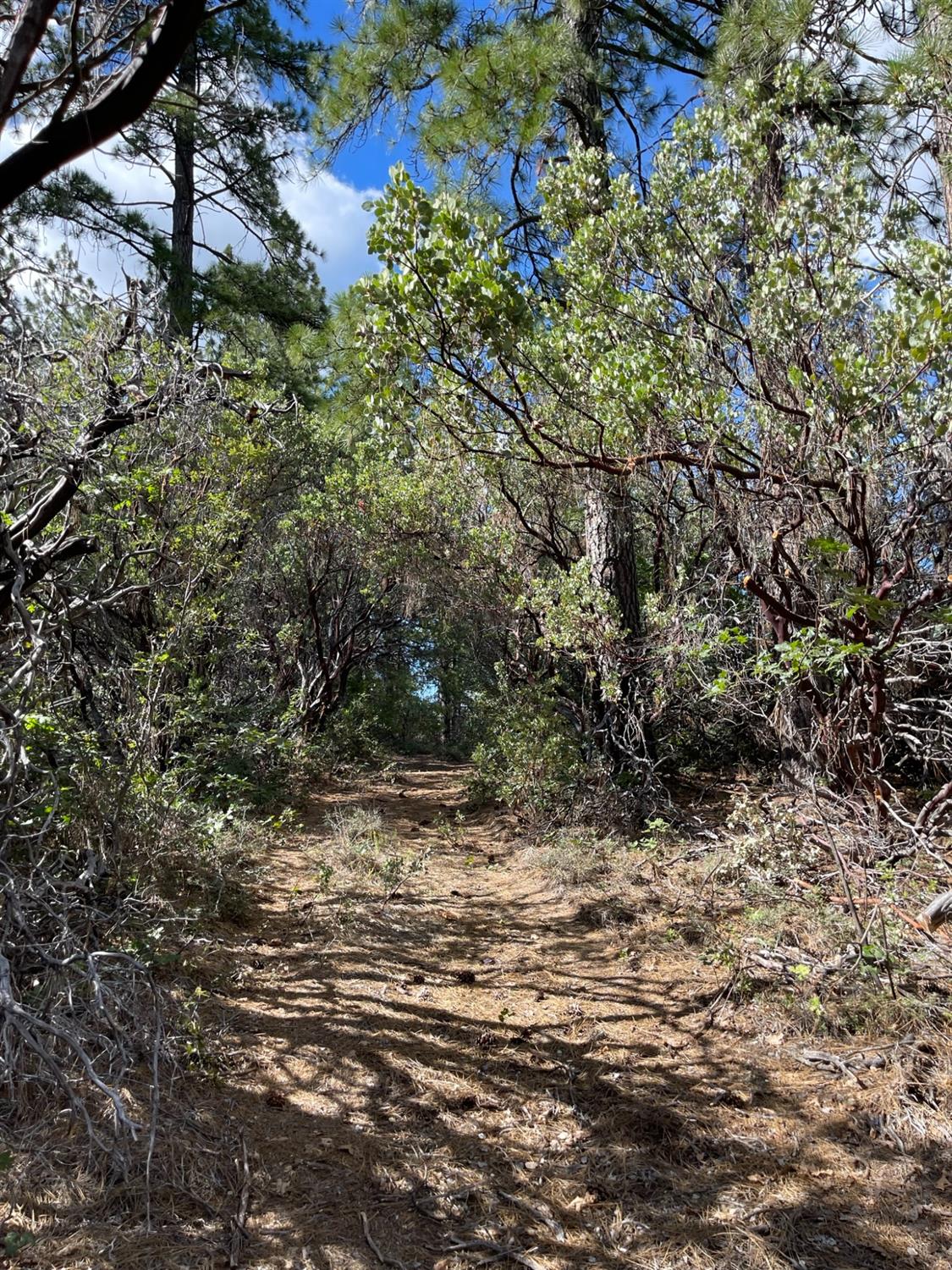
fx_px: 953
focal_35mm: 26
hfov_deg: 53.1
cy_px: 635
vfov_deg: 67.3
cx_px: 476
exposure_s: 1/916
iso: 32
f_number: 1.6
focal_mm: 5.1
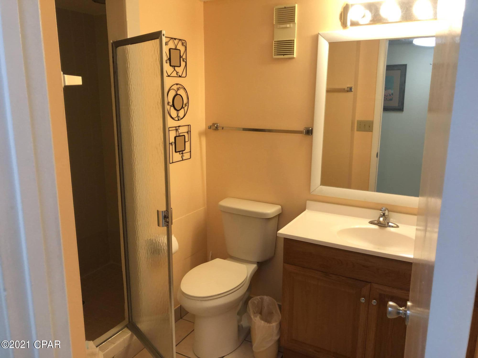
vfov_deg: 49.7
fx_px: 387
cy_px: 179
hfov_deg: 63.4
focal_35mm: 28
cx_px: 239
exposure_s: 1/120
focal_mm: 3.99
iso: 80
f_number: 1.8
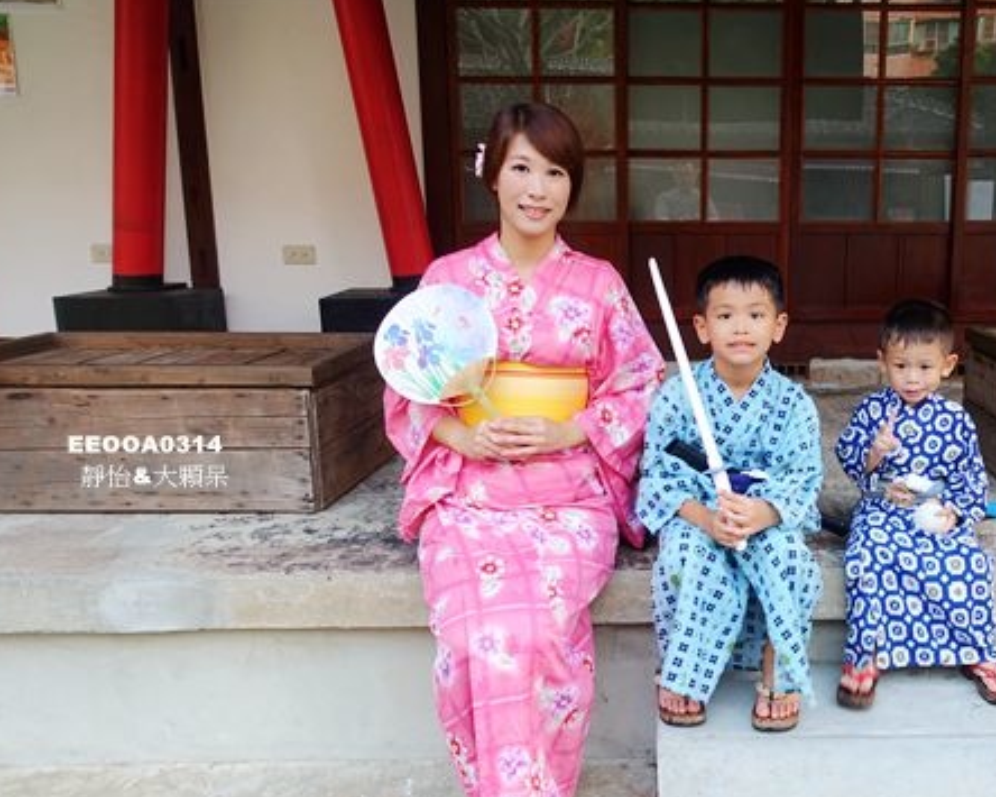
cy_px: 437
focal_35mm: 33
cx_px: 709
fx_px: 973
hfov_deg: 52.5
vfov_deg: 44.5
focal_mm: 8.8
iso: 125
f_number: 2.8
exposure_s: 1/30
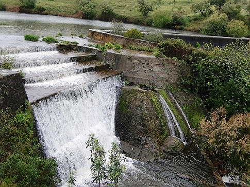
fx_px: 282
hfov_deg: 47.9
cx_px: 125
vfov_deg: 36.8
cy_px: 94
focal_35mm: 39
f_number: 3
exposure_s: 1/80
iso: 64
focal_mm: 6.9
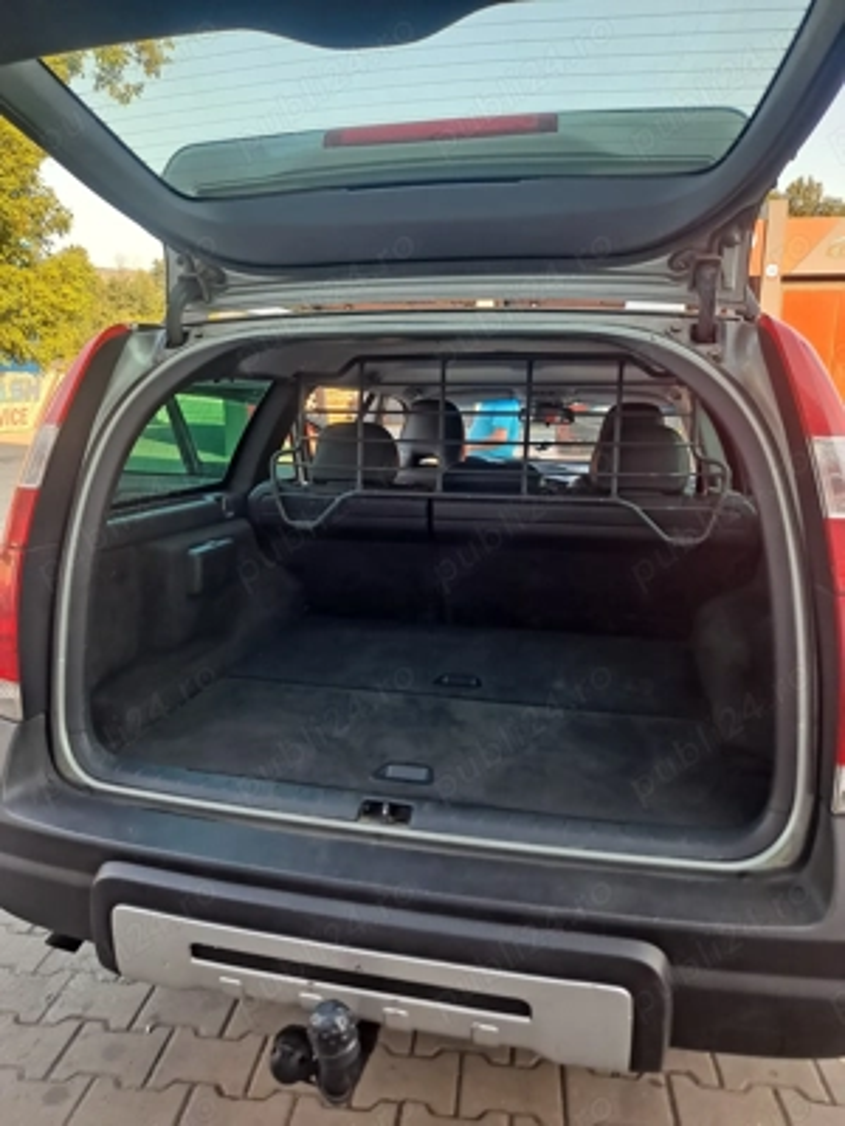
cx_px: 422
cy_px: 563
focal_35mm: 25
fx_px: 814
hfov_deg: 54.9
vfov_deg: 69.4
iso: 64
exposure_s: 1/100
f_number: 2
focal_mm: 4.6
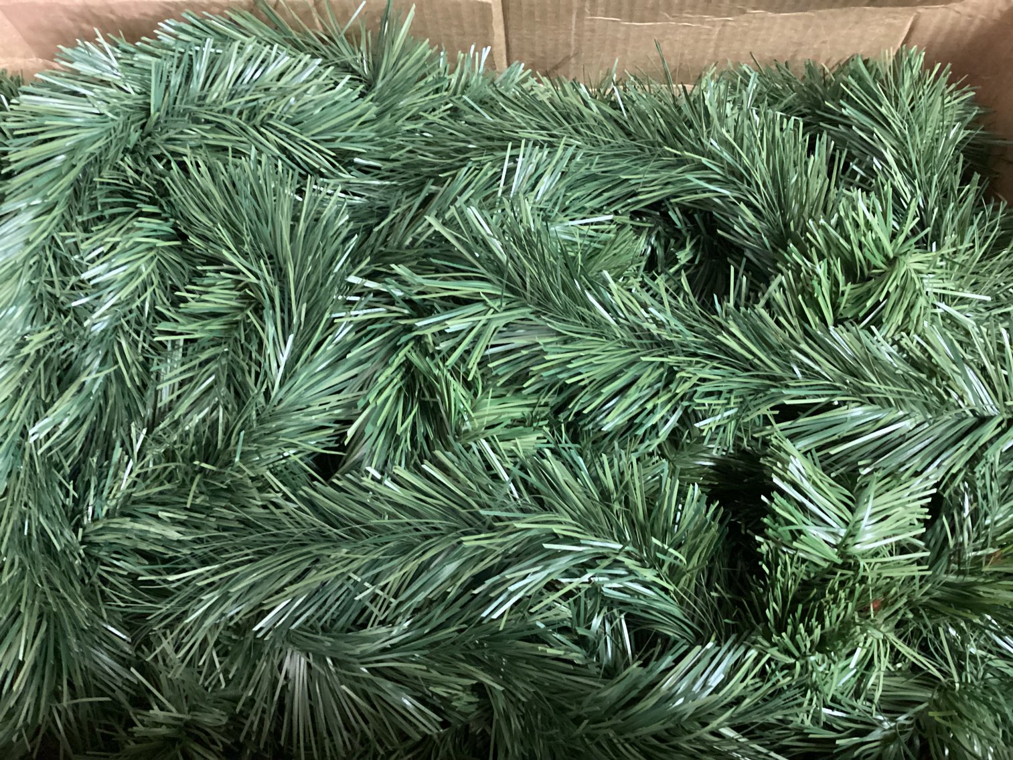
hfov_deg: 58.3
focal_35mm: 31
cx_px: 506
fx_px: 907
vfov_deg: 45.4
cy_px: 380
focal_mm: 3.3
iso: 640
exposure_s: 1/24
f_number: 2.4
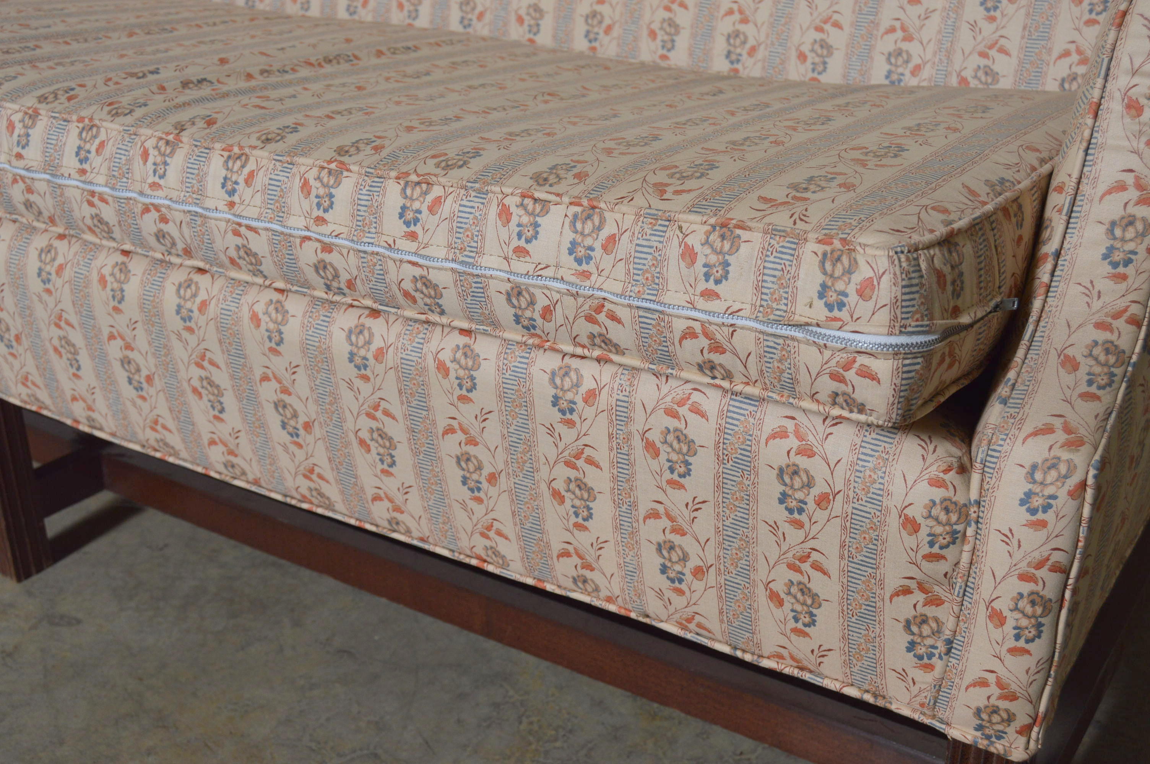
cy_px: 382
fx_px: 1340
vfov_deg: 31.8
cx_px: 575
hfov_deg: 46.4
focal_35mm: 42
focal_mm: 28
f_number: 5.6
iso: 400
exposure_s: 1/60
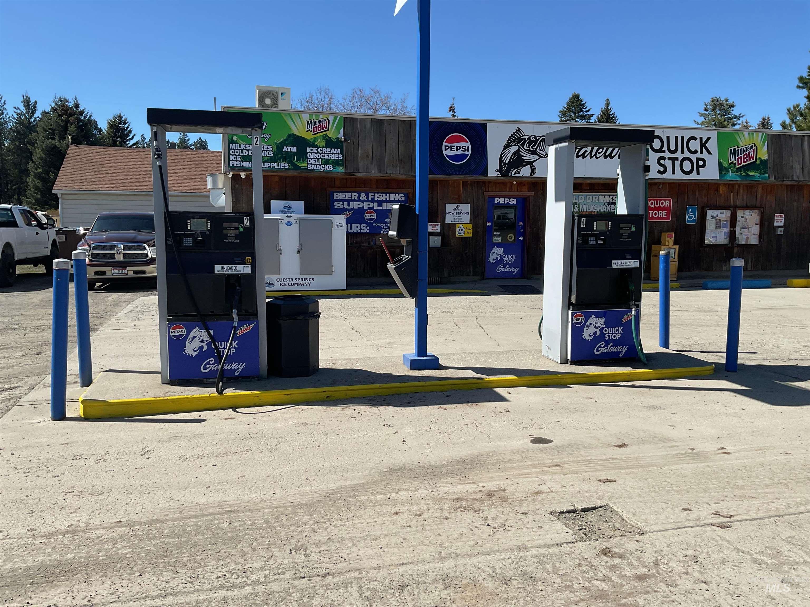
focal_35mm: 29
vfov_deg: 48.2
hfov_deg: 61.7
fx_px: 679
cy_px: 304
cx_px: 405
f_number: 1.8
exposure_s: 1/2058
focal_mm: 3
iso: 16
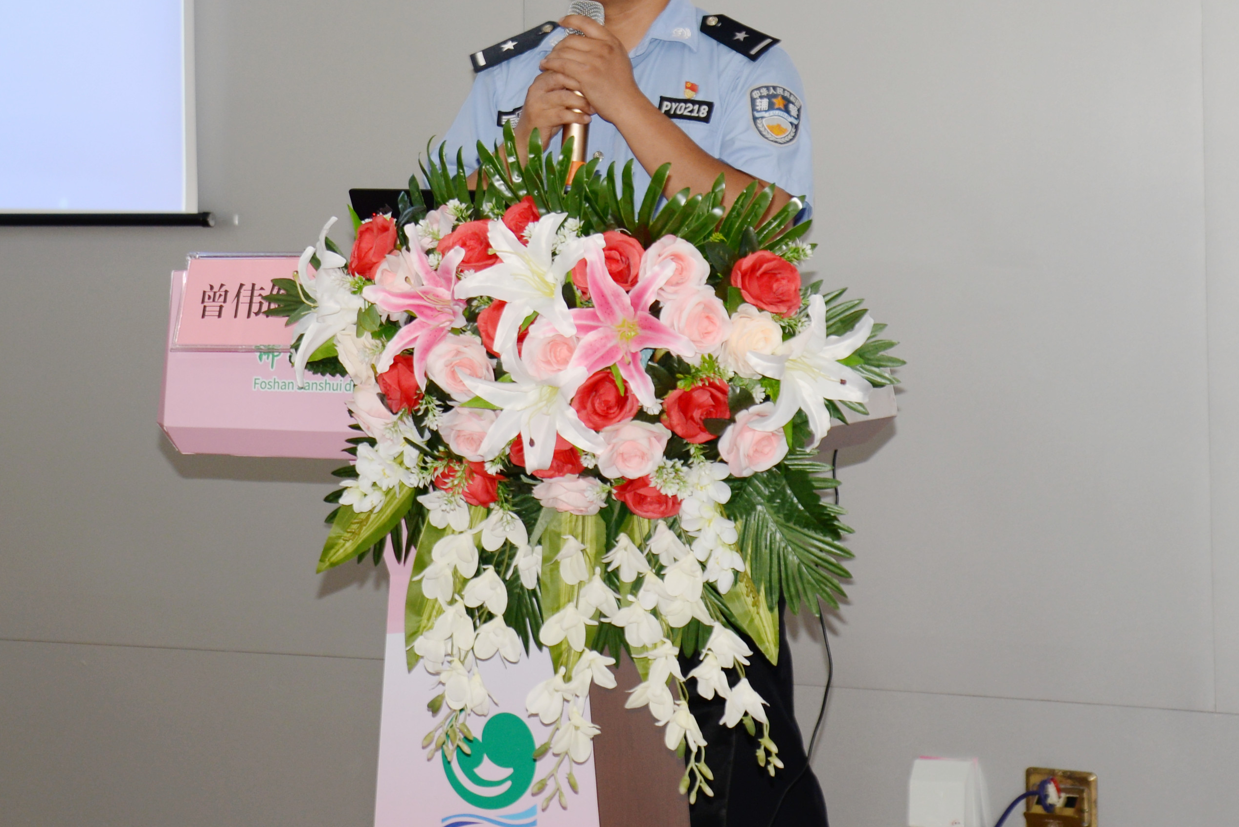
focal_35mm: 114
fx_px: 3925
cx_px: 641
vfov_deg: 11.9
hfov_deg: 17.9
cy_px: -72
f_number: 4.2
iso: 400
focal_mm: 48
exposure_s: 1/60
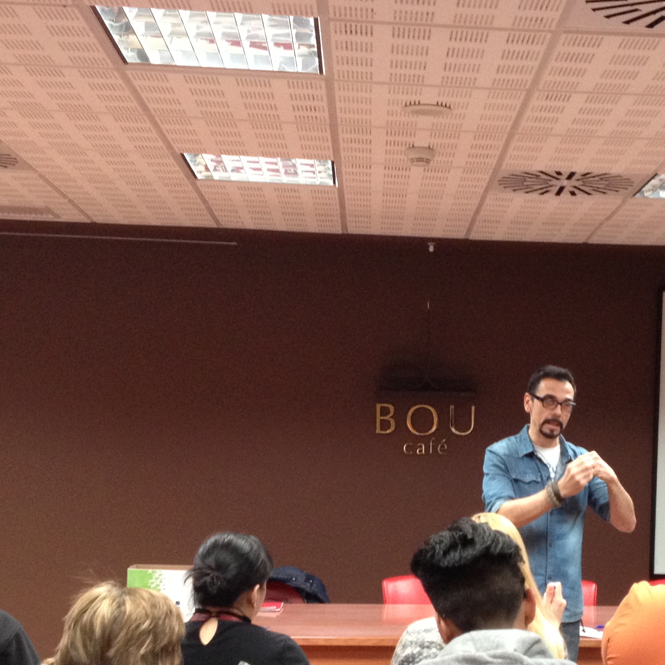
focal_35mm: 74
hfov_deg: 23.0
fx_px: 1608
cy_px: 506
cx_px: 531
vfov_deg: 23.1
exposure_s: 1/20
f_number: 2.4
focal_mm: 4.28
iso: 200
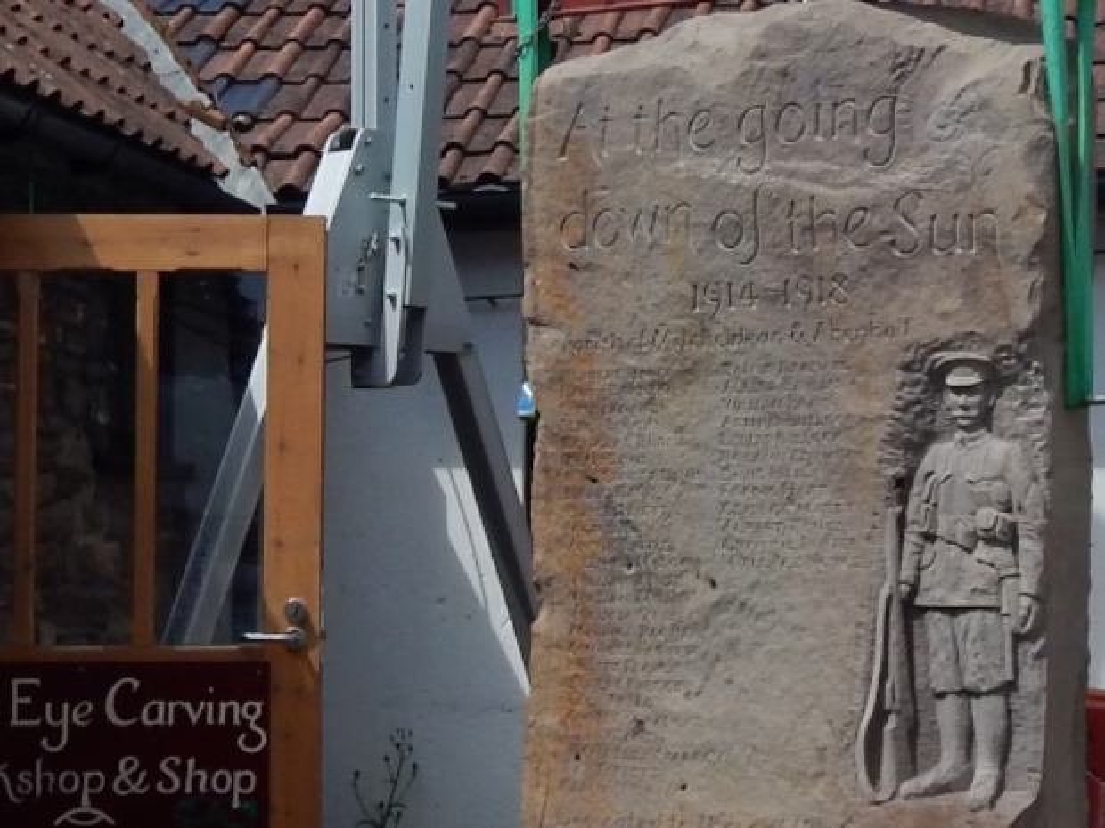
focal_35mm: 23
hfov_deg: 73.9
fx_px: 734
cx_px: 552
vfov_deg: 58.9
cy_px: 414
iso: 125
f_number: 3
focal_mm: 4
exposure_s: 1/1500
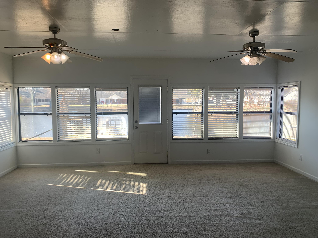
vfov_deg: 53.1
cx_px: 159
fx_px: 239
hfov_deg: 67.3
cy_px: 119
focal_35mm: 26
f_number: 1.8
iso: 32
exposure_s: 1/120
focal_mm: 4.25
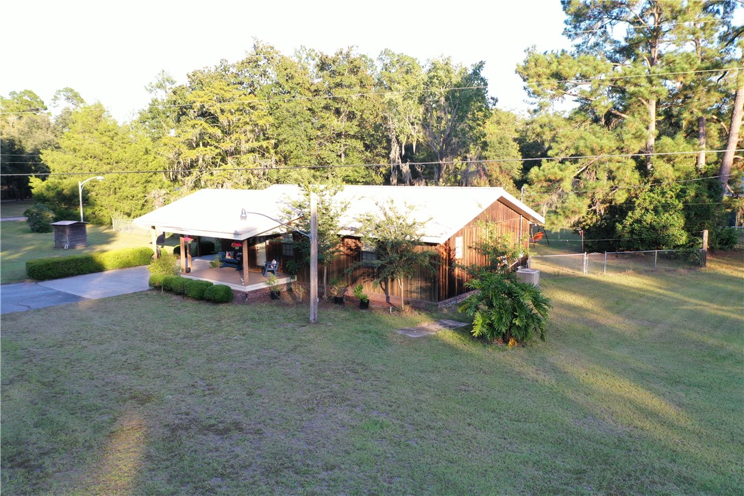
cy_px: 248
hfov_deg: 65.5
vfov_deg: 46.4
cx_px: 372
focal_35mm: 28
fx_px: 579
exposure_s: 1/120
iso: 100
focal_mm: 10.26
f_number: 4
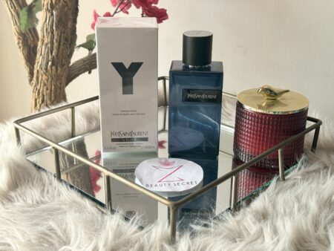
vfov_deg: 30.3
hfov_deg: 39.6
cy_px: 126
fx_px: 463
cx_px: 167
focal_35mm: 48
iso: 100
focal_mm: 6.76
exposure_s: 1/98
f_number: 1.78
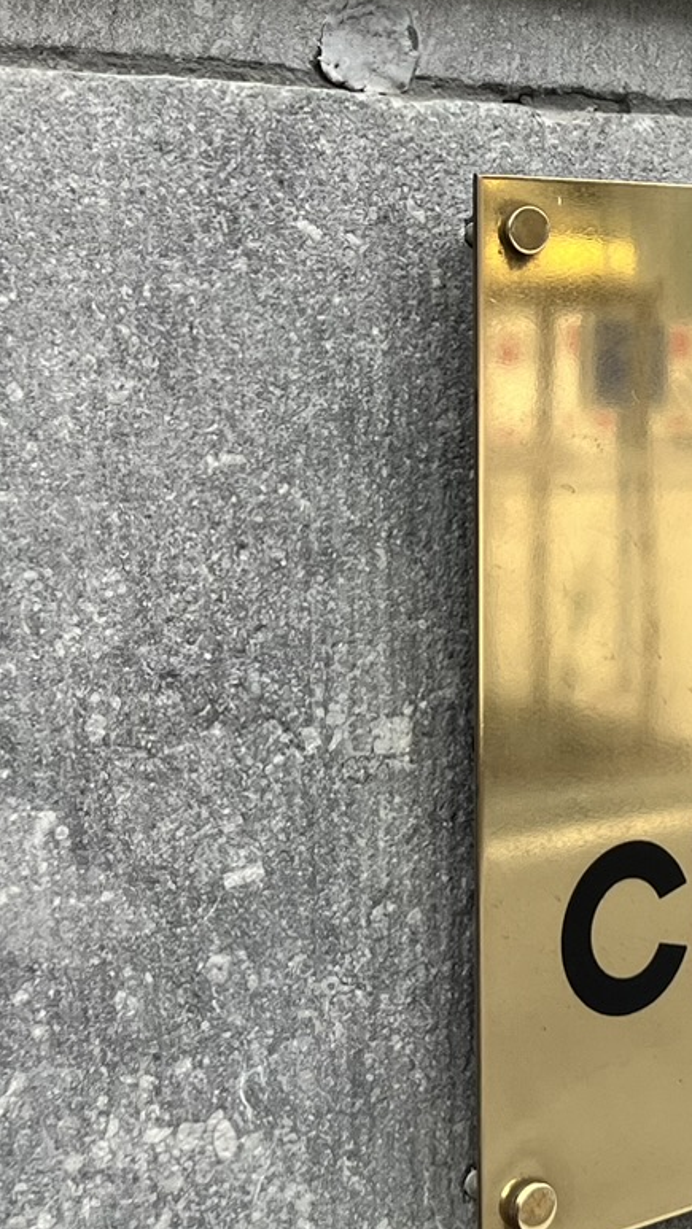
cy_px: 224
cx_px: 937
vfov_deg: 27.6
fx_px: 2446
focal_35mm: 75
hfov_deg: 15.2
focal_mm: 5.1
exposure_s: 1/642
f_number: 1.6
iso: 50
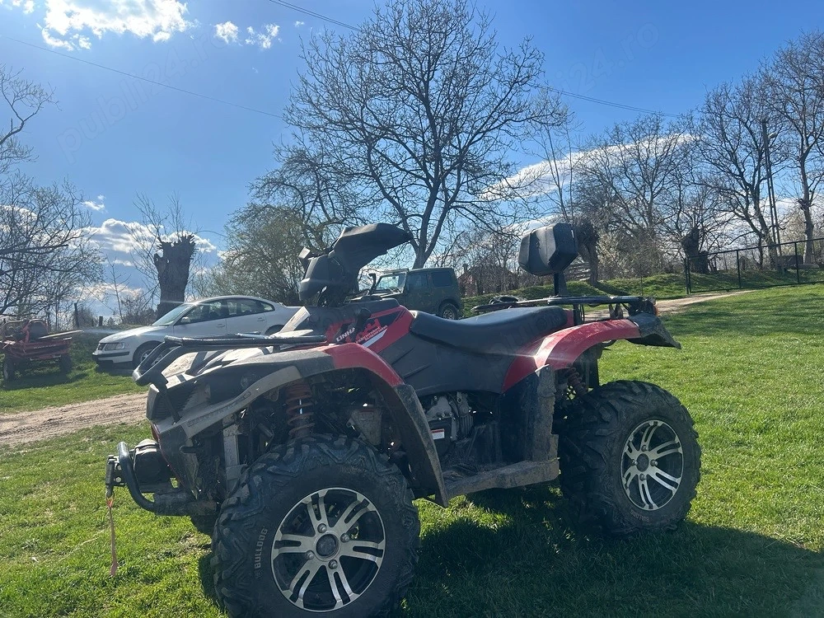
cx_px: 412
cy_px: 309
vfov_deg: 53.1
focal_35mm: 26
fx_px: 619
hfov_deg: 67.3
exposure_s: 1/4831
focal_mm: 5.7
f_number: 1.5
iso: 50
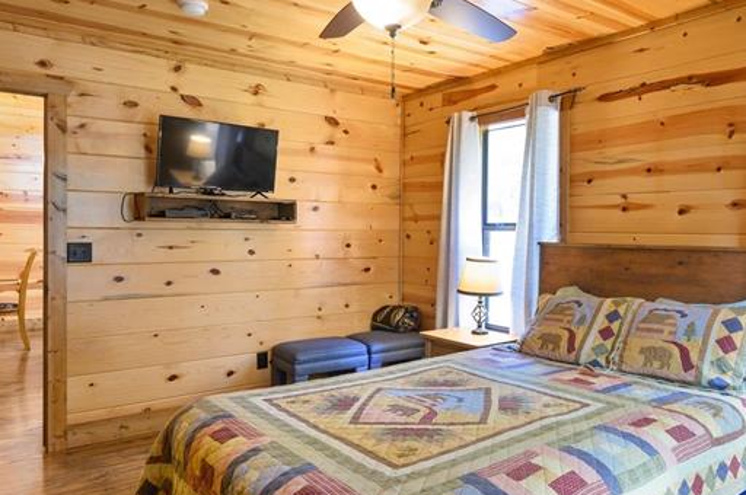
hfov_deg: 63.8
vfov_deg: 46.3
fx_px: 579
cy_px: 239
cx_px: 500
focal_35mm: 28
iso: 320
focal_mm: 14
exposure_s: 1/2.5
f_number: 7.1
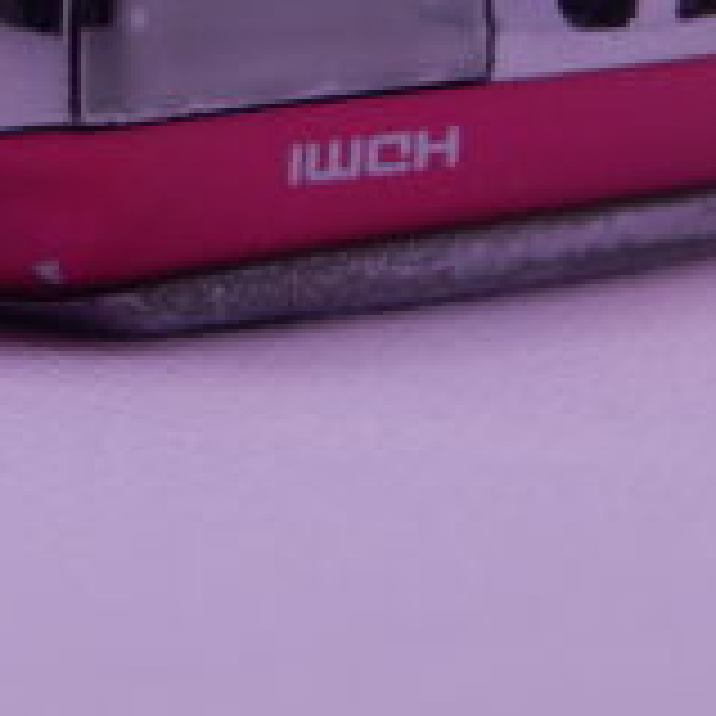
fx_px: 5921
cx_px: -212
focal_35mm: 253
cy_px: 59
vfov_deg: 6.9
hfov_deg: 6.9
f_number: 4.2
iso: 125
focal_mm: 13.5
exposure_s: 1/320
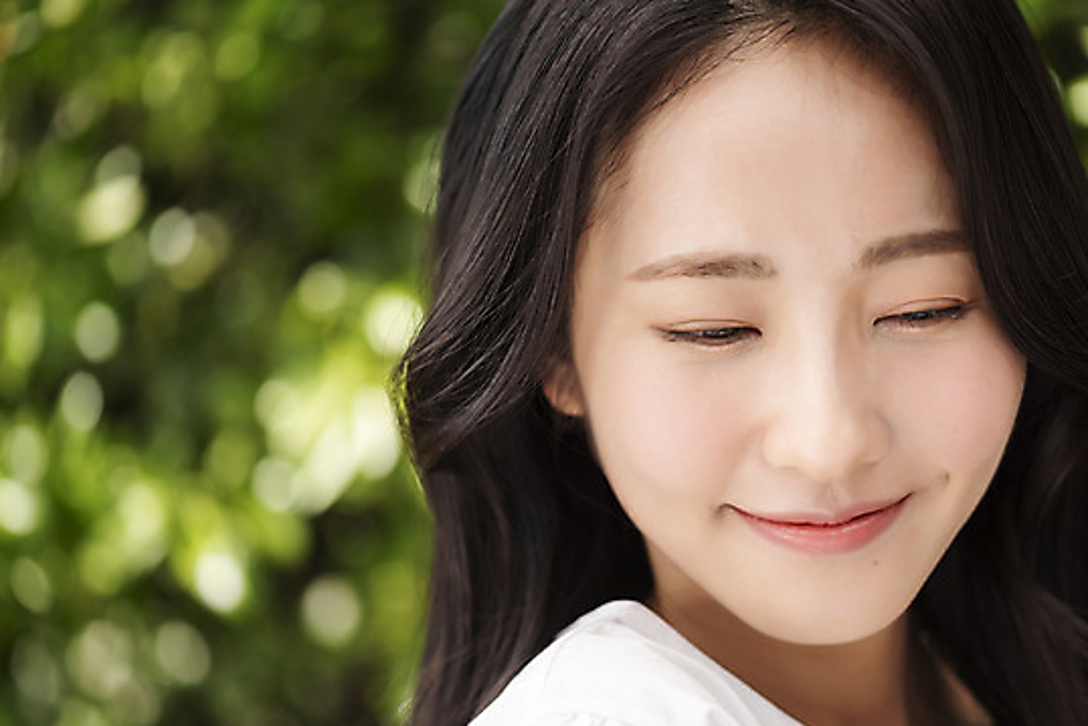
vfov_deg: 11.7
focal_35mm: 117
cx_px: 600
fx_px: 3537
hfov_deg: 17.5
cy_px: 390
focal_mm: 105
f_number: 4
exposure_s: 1/400
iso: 100
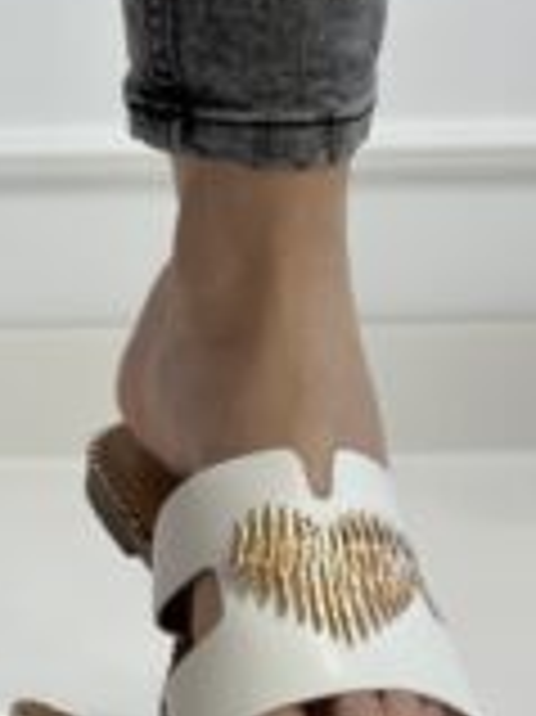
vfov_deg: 16.3
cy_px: 401
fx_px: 2501
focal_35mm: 121
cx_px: -9
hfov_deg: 12.1
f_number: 1.78
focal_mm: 6.86
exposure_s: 1/100
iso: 100
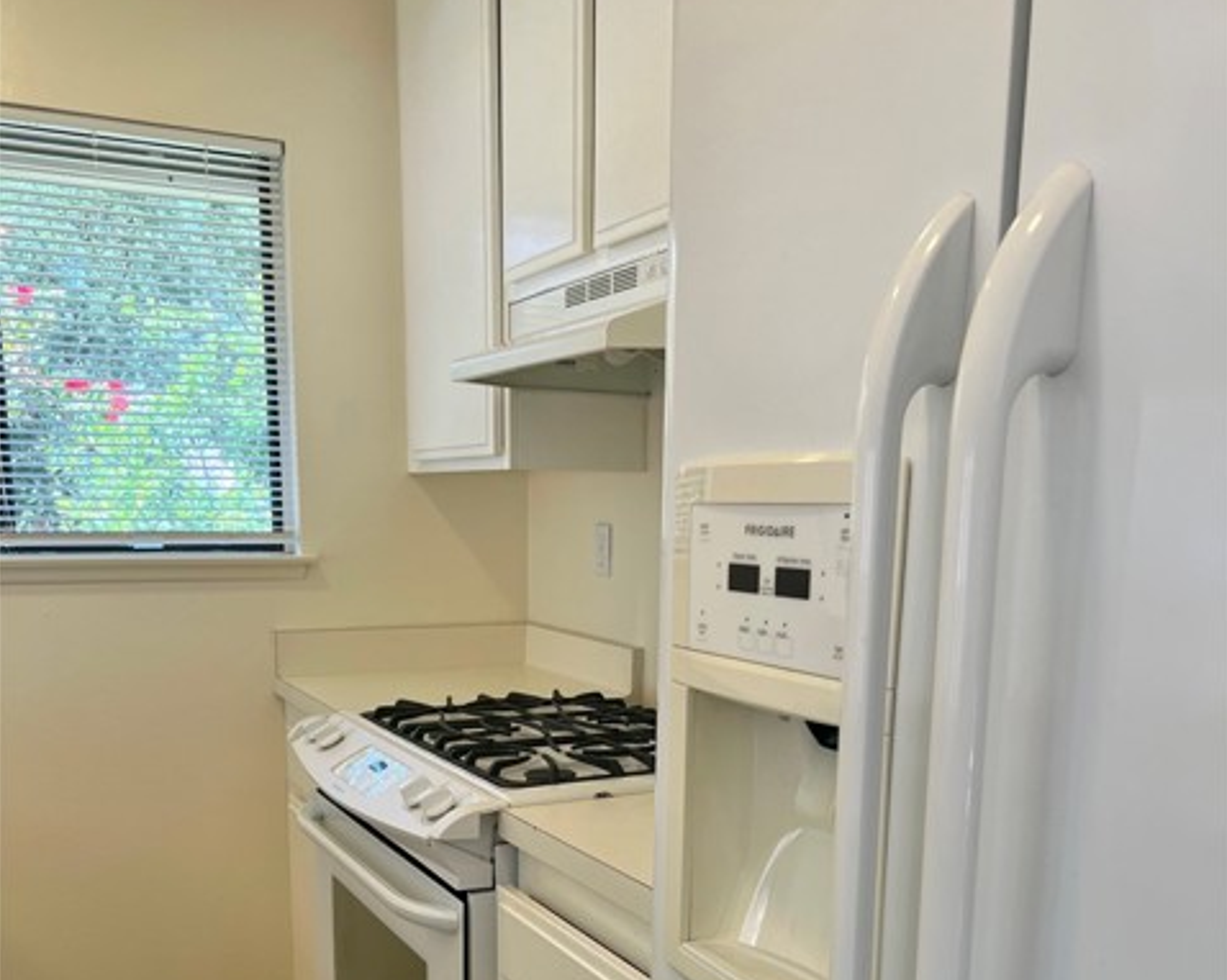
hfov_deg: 52.9
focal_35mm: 34
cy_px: 723
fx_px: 1234
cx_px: 614
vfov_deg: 42.1
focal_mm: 5.7
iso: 32
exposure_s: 1/142
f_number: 1.5
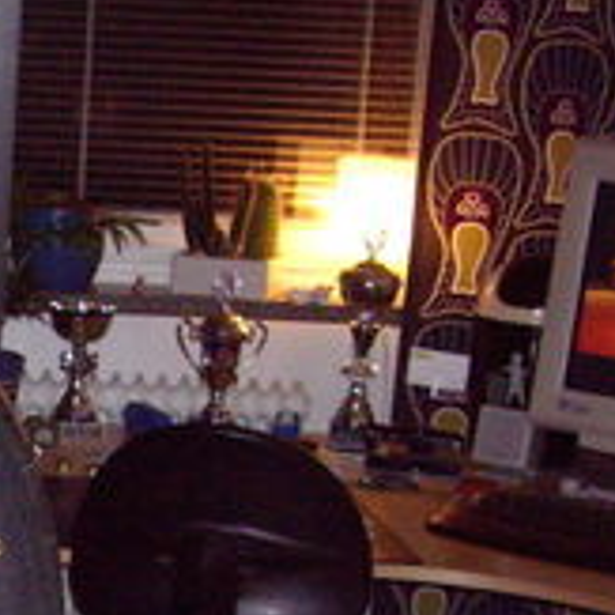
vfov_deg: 13.1
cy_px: 592
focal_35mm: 132
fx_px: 2653
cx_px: -426
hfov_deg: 12.3
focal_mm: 6.2
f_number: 2.7
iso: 400
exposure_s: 1/40
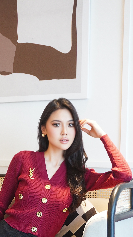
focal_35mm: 87
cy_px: 192
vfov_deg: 24.1
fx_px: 545
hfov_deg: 13.7
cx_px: -2
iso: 640
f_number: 5.6
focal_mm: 32
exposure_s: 1/20
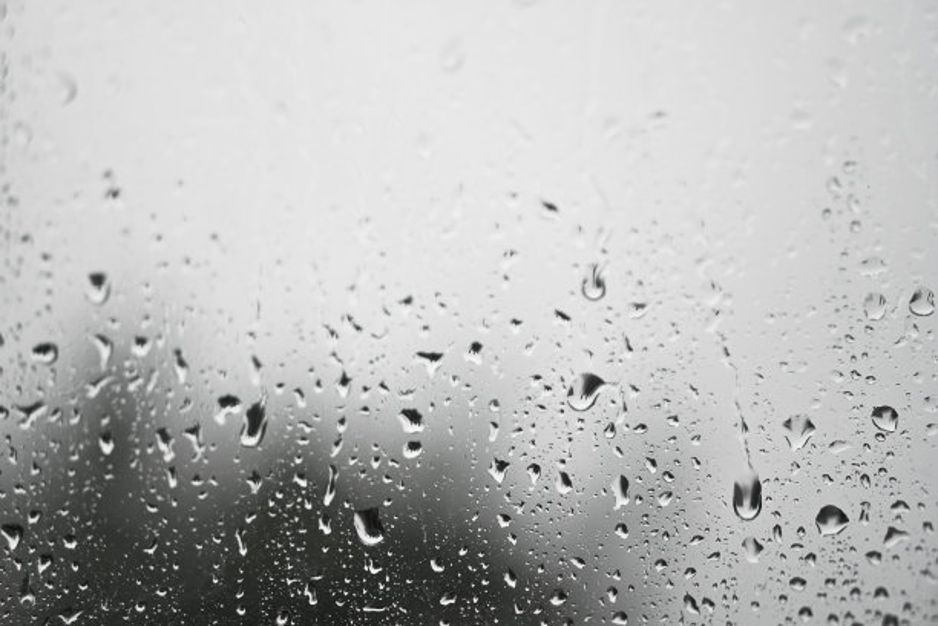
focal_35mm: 75
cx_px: 469
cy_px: 313
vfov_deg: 18.2
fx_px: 1954
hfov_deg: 27.0
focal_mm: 50
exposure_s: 1/350
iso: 100
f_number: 1.8
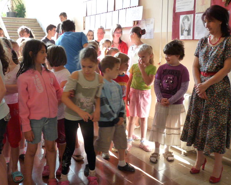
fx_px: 253
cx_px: 109
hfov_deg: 49.1
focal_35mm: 37
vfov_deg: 40.1
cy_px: 92
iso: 400
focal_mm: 4.8
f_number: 2.8
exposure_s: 1/60
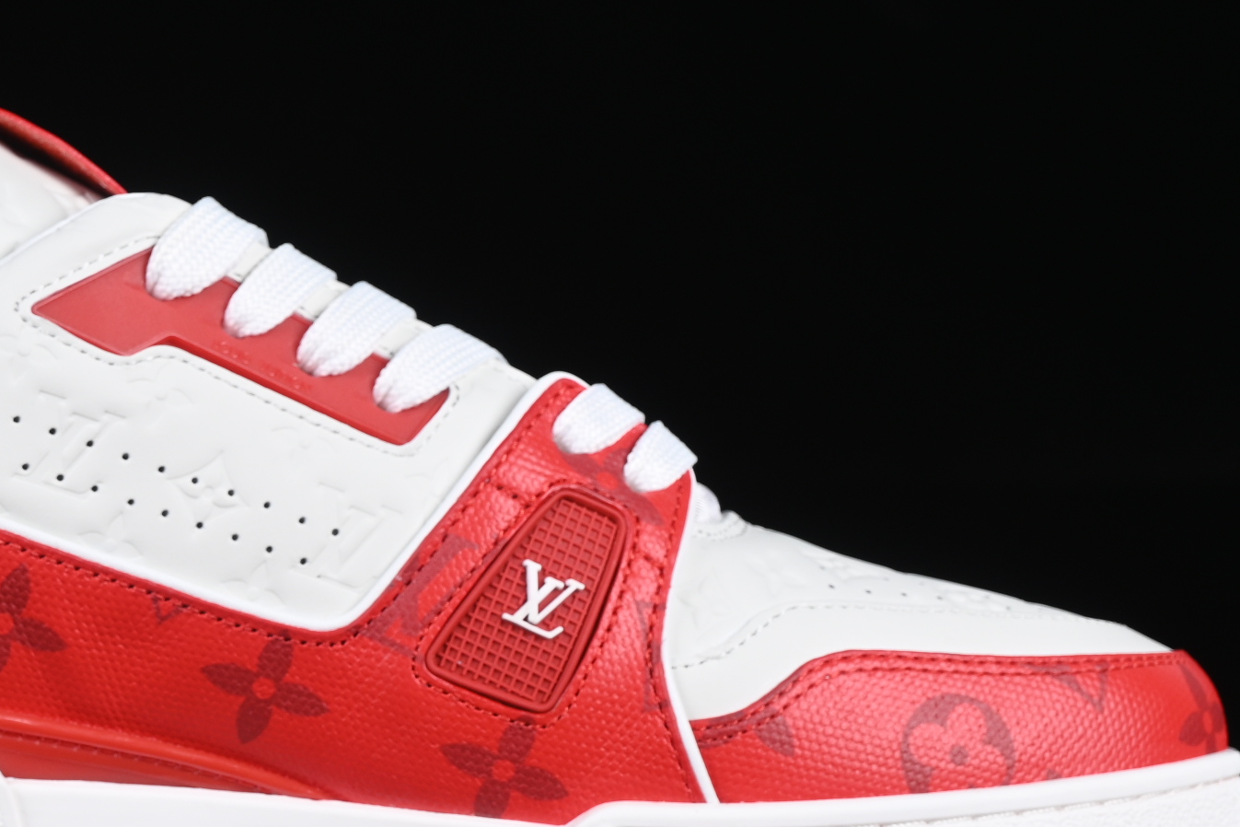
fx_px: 5338
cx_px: 288
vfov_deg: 8.9
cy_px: 472
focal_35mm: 155
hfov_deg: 13.2
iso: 160
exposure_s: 1/80
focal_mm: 50
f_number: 8
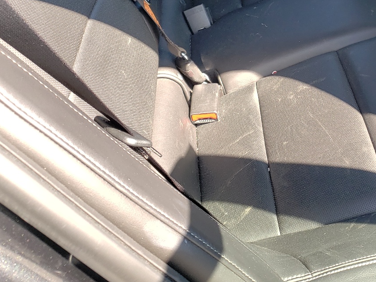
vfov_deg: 28.5
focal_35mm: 49
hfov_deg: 37.1
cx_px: 316
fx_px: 532
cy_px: 29
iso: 50
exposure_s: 1/208
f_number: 1.5
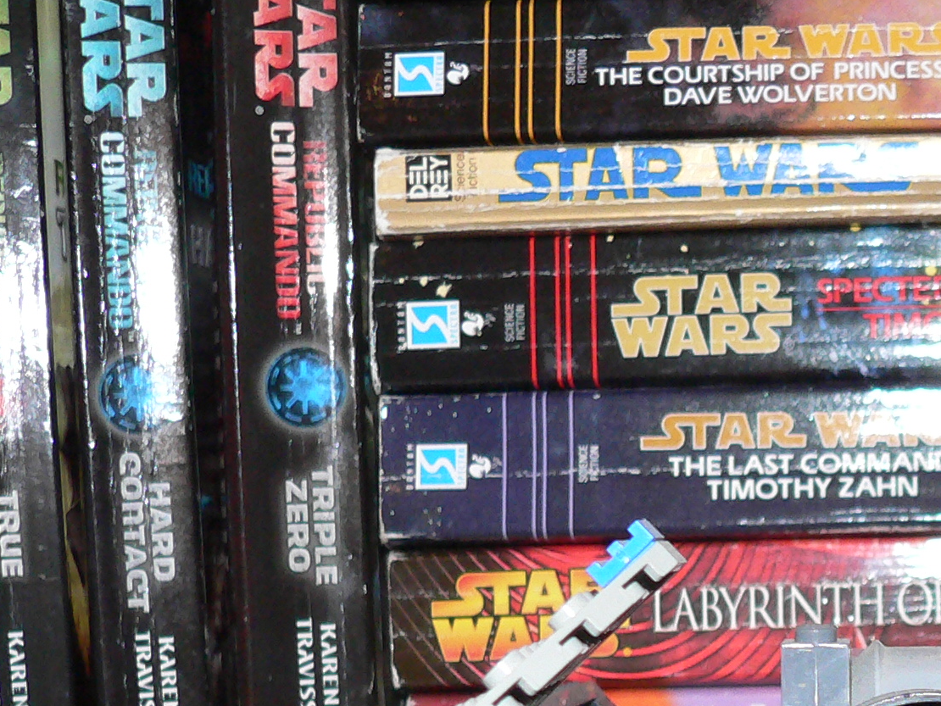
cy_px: 728
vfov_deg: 17.3
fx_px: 2257
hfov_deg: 22.6
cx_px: 938
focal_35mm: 83
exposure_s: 1/80
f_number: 2.8
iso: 200
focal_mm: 6
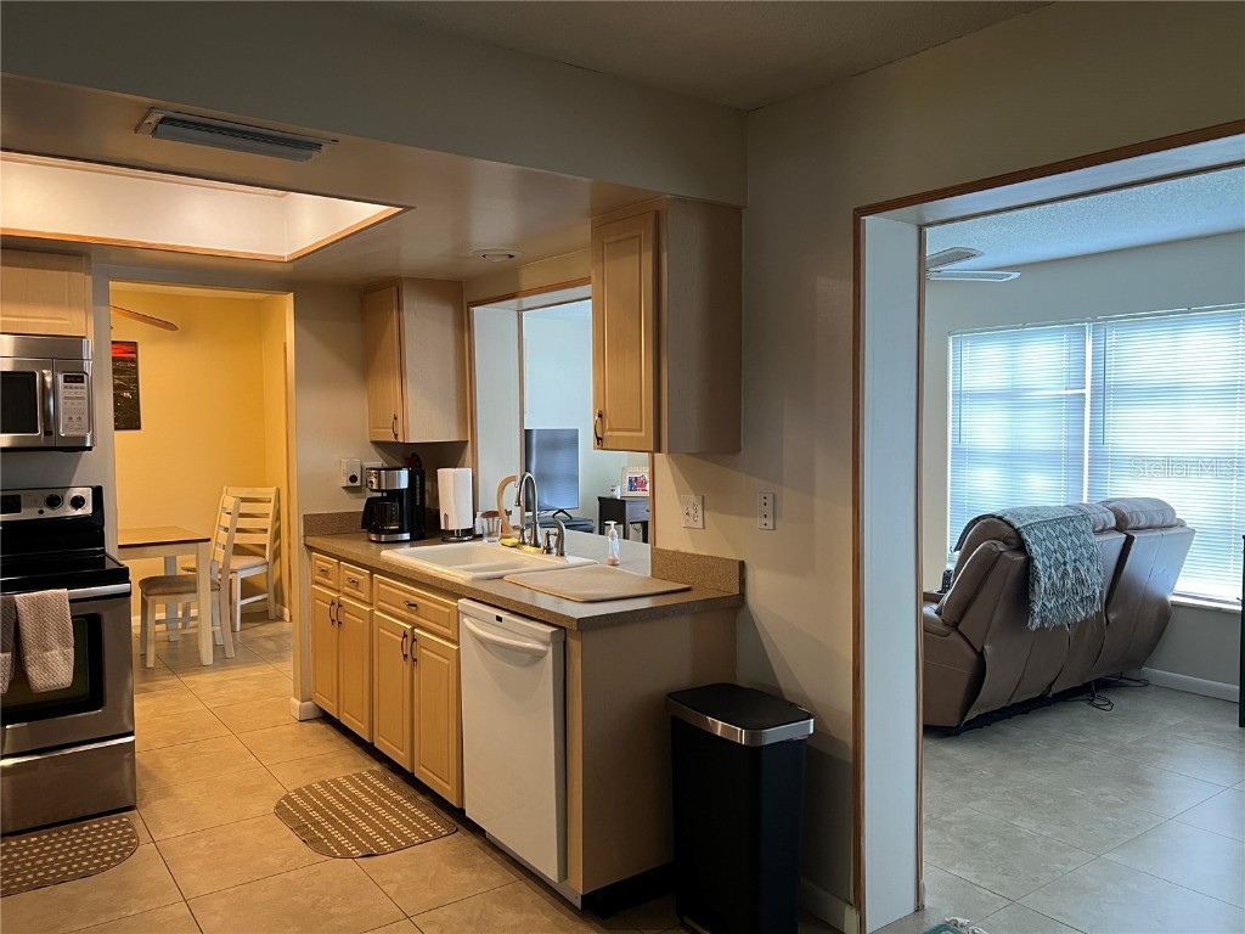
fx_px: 935
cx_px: 622
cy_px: 467
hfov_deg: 67.3
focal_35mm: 26
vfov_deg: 53.1
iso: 250
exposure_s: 1/60
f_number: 1.5
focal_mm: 5.7
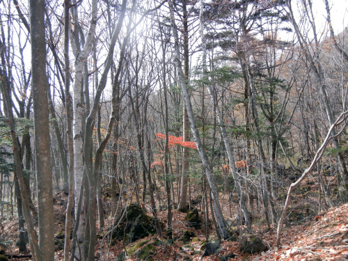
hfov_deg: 60.0
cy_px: 130
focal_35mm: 30
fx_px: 302
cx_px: 174
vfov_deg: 46.8
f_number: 3.5
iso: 160
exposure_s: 1/240
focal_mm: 5.4
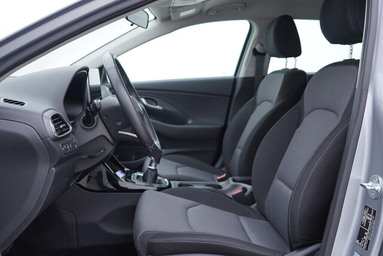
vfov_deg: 36.9
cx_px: 192
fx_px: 383
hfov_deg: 53.1
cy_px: 128
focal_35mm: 36
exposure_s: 1/40
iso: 125
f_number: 2.8
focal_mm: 24
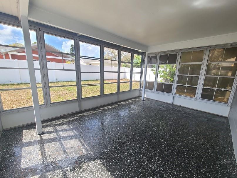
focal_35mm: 13
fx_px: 89
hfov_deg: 106.2
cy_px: 89
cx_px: 118
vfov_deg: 89.9
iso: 50
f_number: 2.2
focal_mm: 2.2
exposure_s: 1/283
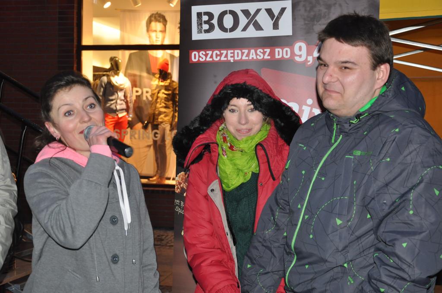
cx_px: 221
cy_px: 146
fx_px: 699
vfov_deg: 23.7
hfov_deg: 35.1
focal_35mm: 57
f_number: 4.5
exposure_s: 1/60
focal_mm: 38
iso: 800
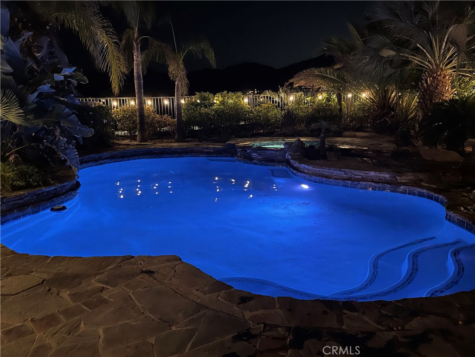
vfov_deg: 53.1
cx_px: 238
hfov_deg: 67.3
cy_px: 178
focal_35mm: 26
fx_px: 357
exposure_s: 1/24
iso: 1000
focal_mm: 4.2
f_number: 1.6
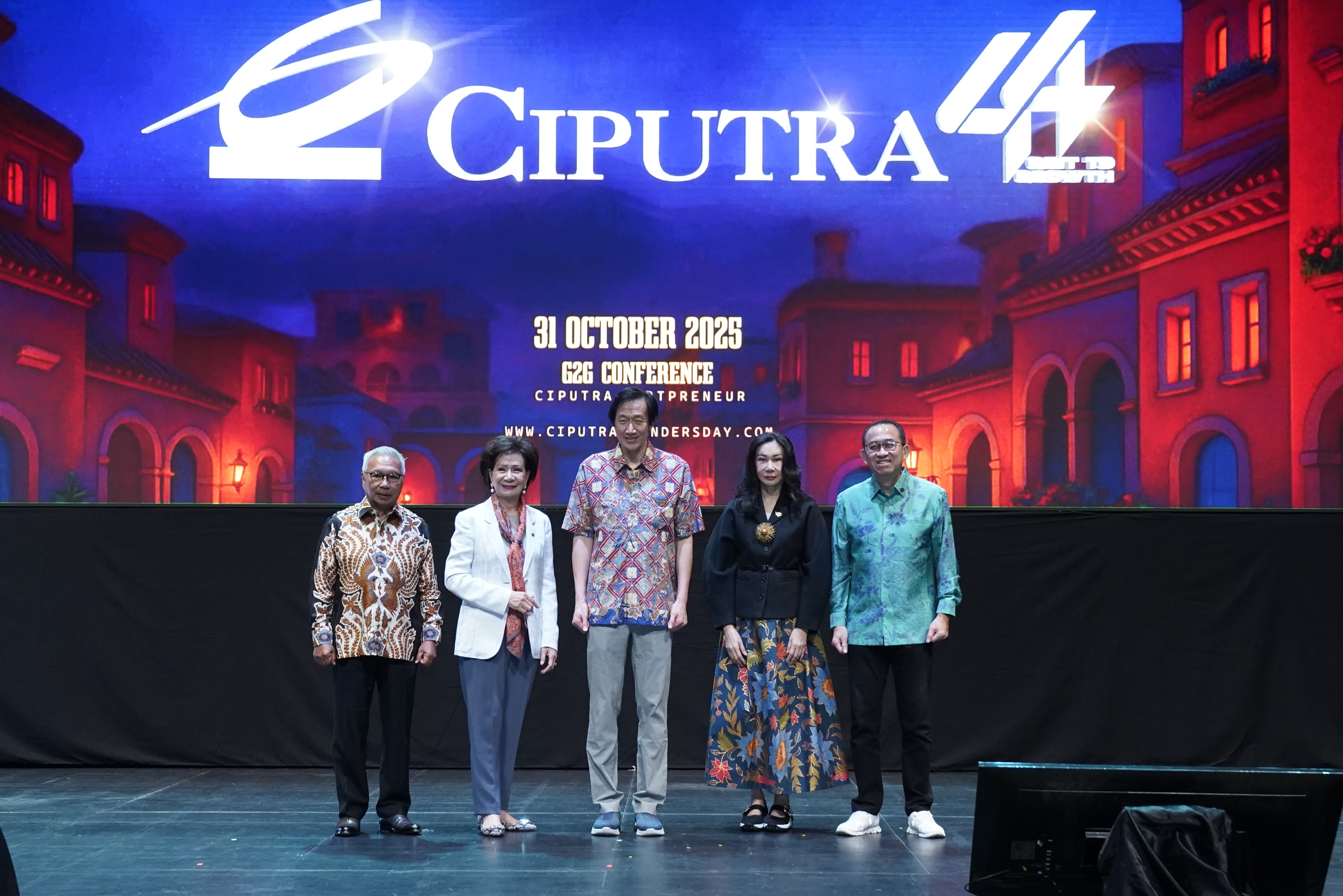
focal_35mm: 66
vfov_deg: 20.6
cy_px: 448
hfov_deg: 30.5
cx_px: 672
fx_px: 2462
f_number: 5.6
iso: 4000
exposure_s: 1/100
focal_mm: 44
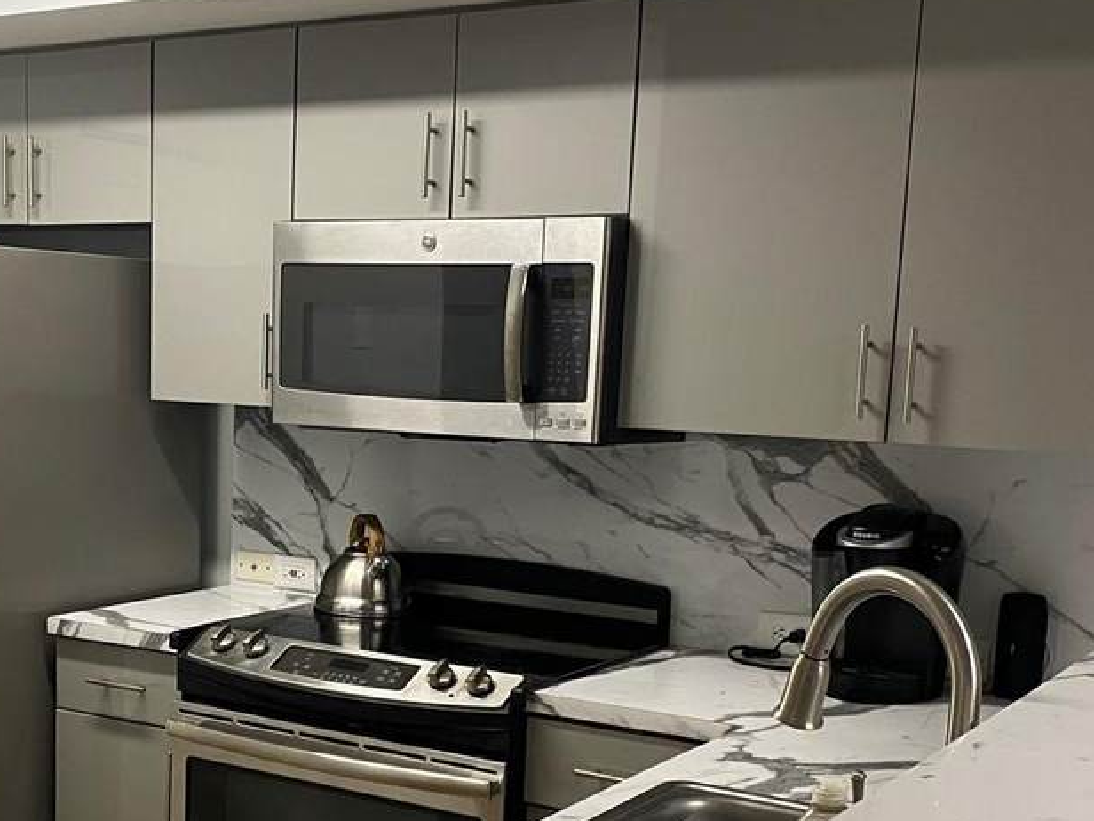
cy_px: 629
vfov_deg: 26.6
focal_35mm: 54
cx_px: 345
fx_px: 1707
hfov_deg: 35.1
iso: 125
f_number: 1.8
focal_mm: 4.25
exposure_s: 1/60
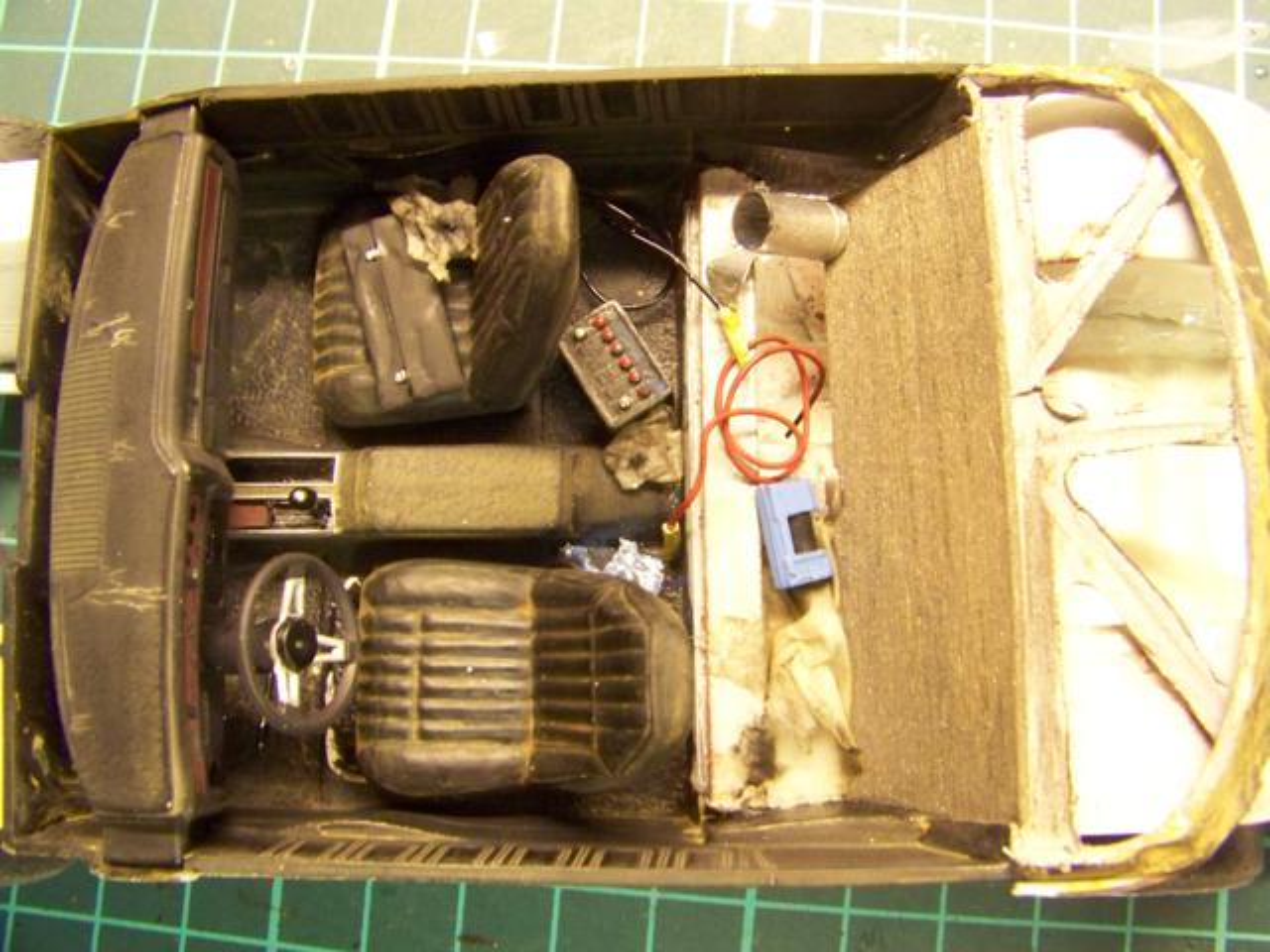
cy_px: 476
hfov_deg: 51.4
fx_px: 1321
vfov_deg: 39.7
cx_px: 635
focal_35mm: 36
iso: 400
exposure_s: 1/4
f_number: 5.6
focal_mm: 5.85
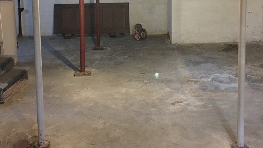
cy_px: 15
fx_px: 314
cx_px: 140
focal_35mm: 45
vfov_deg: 25.7
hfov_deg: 45.5
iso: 125
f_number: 2.2
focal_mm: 4.15
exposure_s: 1/4
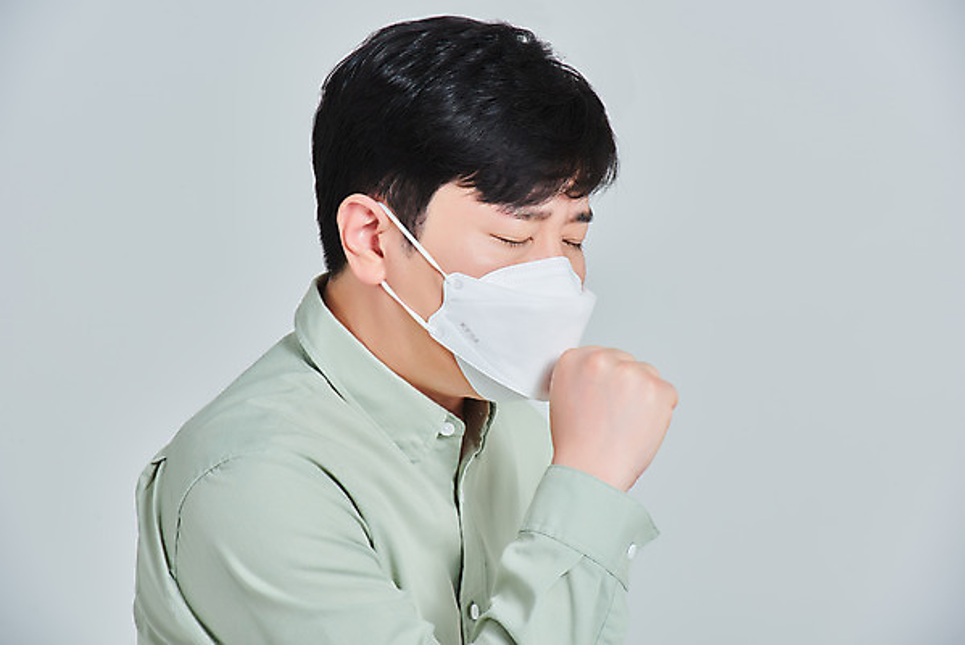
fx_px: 5363
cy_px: 322
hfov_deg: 10.3
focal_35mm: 200
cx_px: 482
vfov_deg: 6.9
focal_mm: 200
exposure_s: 1/125
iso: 100
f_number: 14
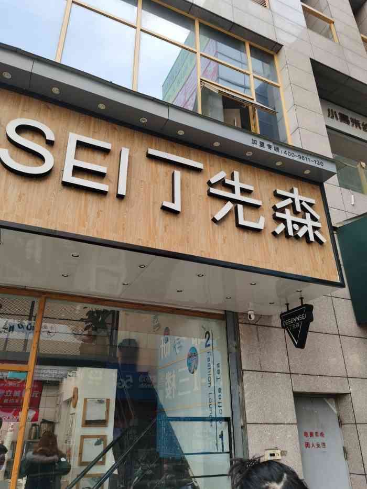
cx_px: 184
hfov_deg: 51.4
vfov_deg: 65.3
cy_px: 244
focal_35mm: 27
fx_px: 382
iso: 50
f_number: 1.6
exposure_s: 1/435
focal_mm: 5.56
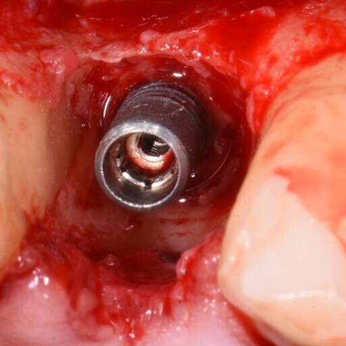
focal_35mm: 280
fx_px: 3167
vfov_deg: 6.3
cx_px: 35
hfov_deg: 6.2
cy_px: 143
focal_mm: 85
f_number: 40
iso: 100
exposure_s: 1/60
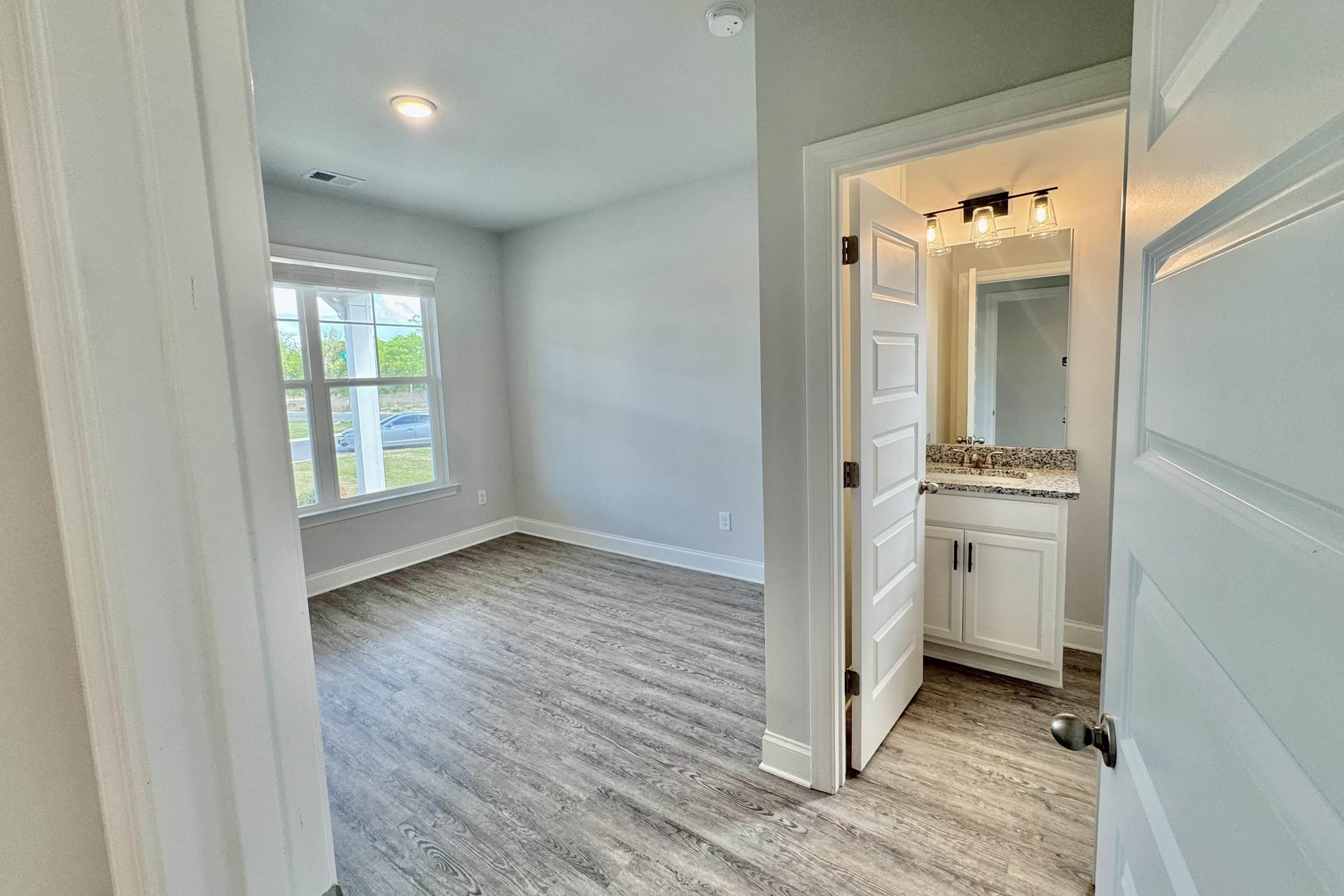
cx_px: 671
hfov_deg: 100.4
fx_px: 560
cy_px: 425
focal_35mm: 15
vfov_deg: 77.3
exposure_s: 1/120
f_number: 2.2
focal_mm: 2.22
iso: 125
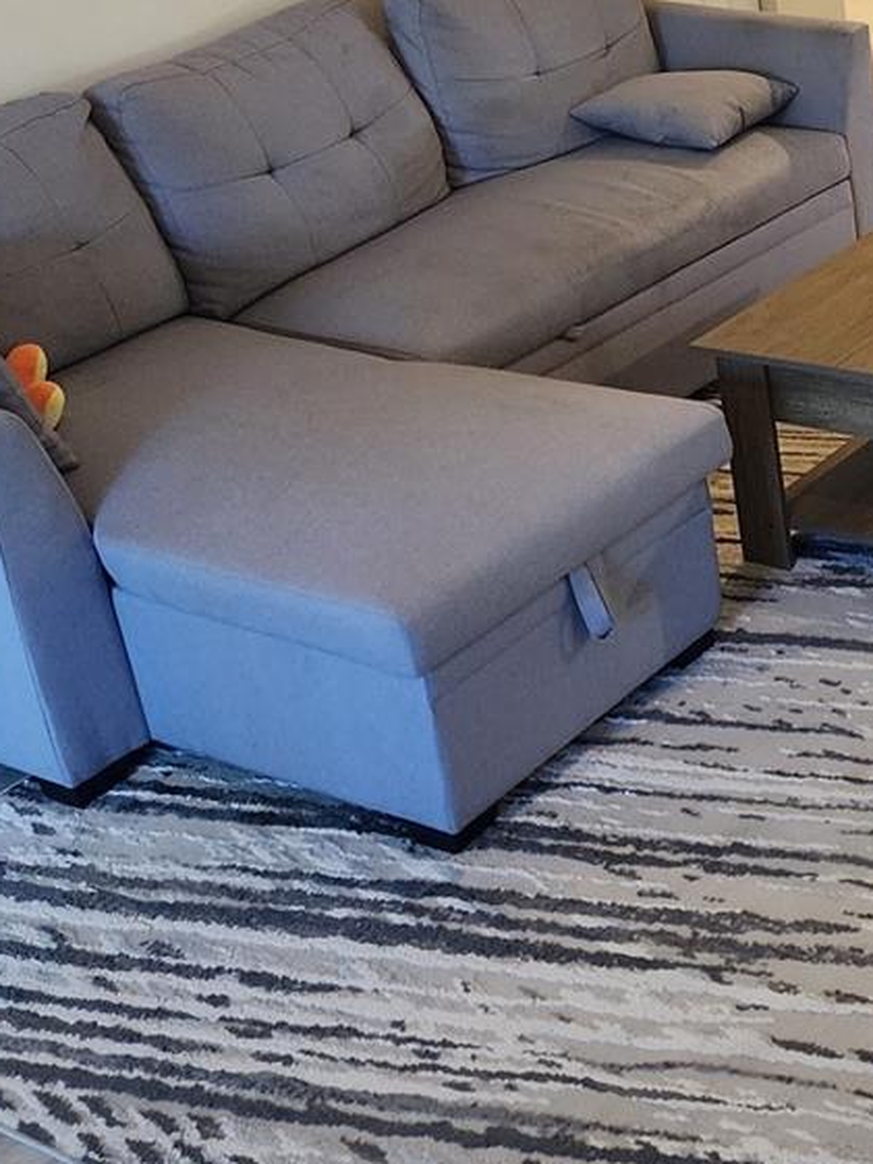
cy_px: 249
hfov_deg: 21.3
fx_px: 2118
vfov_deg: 30.1
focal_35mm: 63
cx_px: 1101
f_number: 1.8
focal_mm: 6.4
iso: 500
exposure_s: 1/120
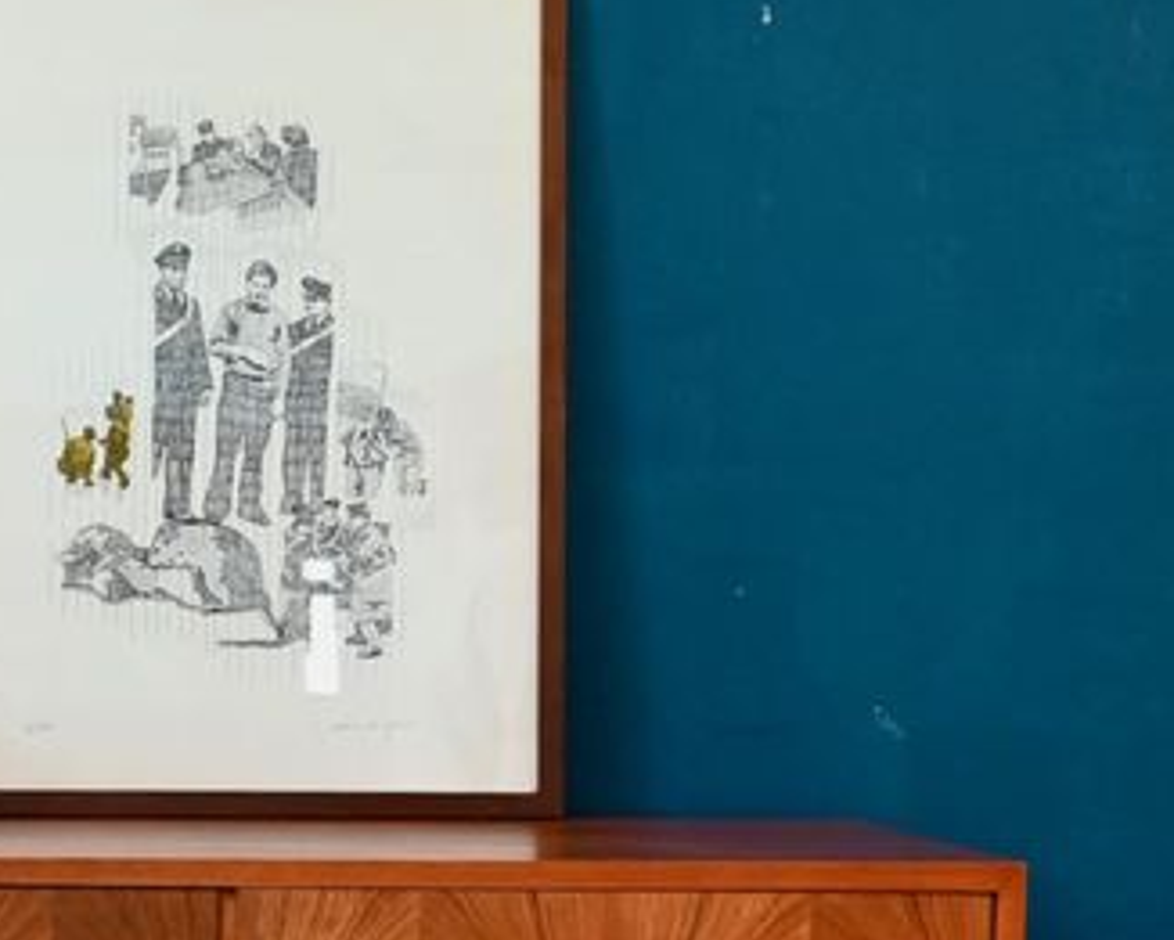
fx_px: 3997
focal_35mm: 115
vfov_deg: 13.3
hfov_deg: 16.1
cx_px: -184
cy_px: 884
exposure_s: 1/40
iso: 1000
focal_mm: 40
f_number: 4
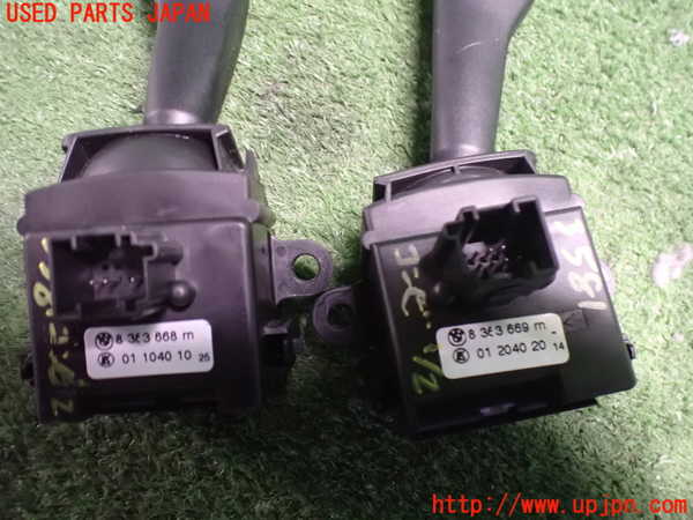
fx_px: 601
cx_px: 346
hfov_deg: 60.0
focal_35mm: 30
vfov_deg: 46.8
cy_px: 260
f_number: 2.3
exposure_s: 1/25
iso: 1600
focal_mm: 5.4
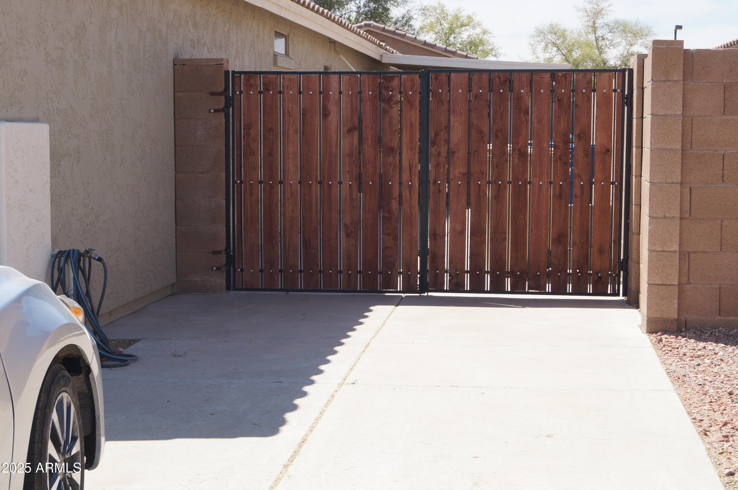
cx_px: 369
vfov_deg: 20.1
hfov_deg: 29.9
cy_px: 245
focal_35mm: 68
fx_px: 1382
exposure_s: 1/125
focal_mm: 45
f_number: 11
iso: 100
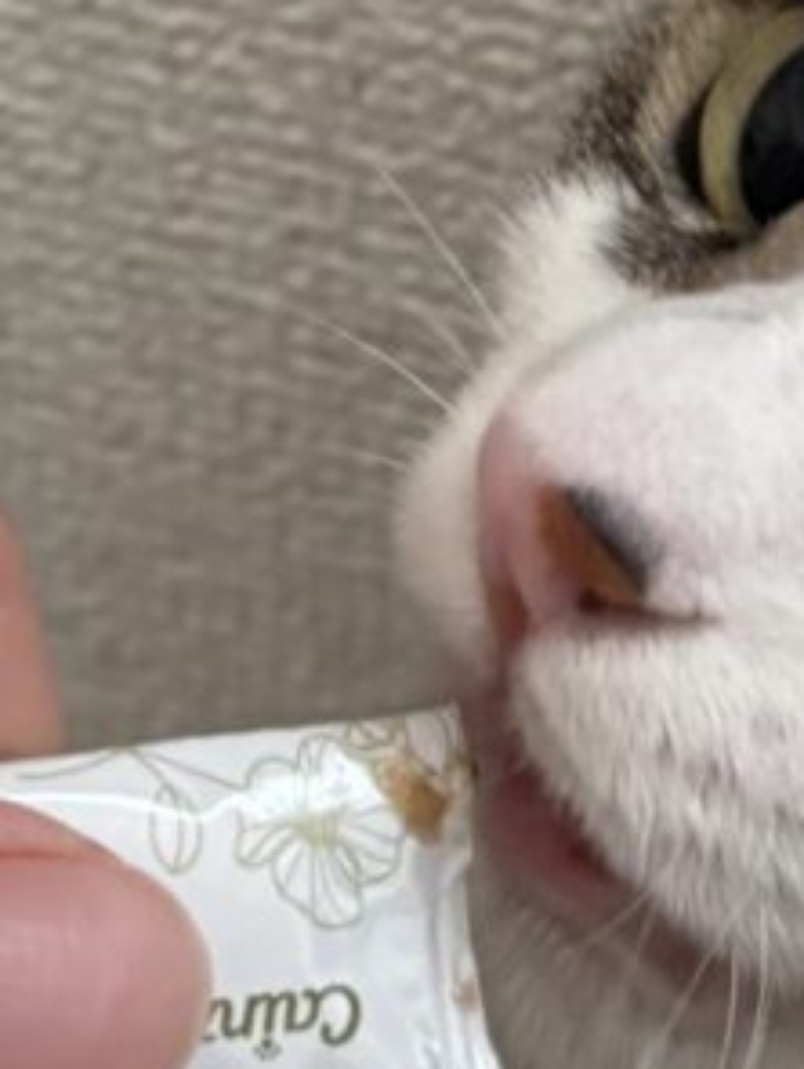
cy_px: 254
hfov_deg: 11.4
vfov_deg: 15.1
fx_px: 4017
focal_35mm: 130
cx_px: 493
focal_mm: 6.76
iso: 640
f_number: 1.78
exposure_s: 1/50
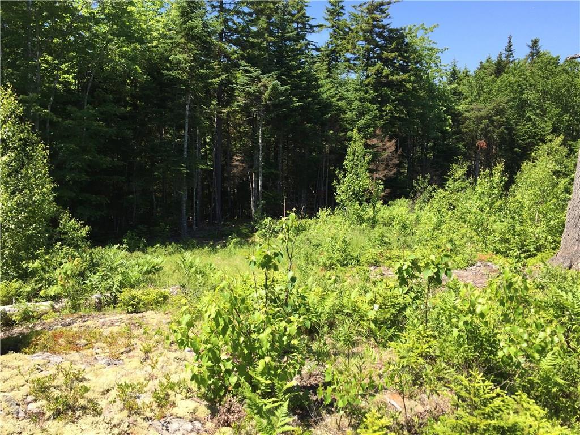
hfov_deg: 61.7
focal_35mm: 29
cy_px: 218
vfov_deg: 48.2
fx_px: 486
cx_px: 290
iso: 32
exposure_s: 1/898
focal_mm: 4.15
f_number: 2.2
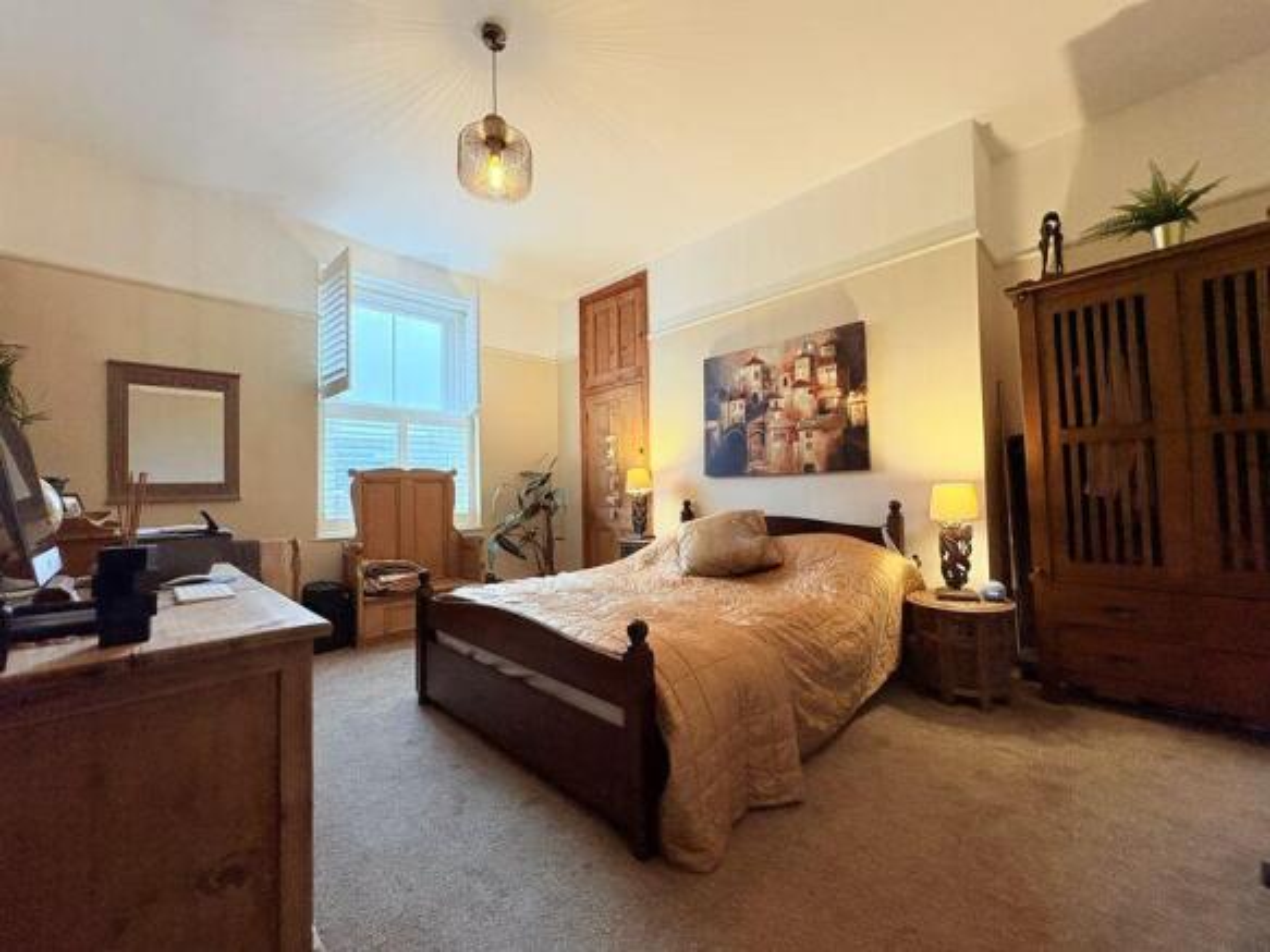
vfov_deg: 85.7
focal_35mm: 14
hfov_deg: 102.1
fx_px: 514
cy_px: 476
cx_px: 635
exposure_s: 1/100
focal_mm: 2.22
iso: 400
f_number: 2.2
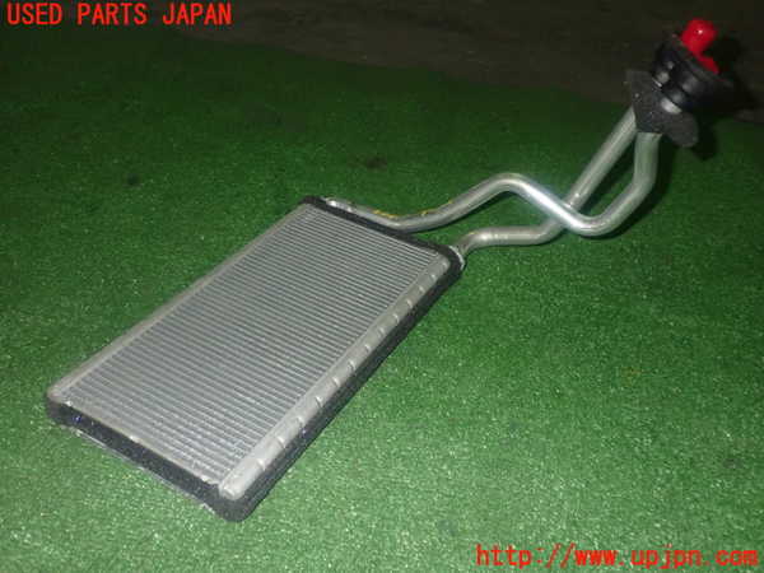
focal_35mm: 36
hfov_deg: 51.4
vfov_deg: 39.7
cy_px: 286
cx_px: 382
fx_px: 795
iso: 800
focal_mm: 6.37
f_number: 7.1
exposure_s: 1/40
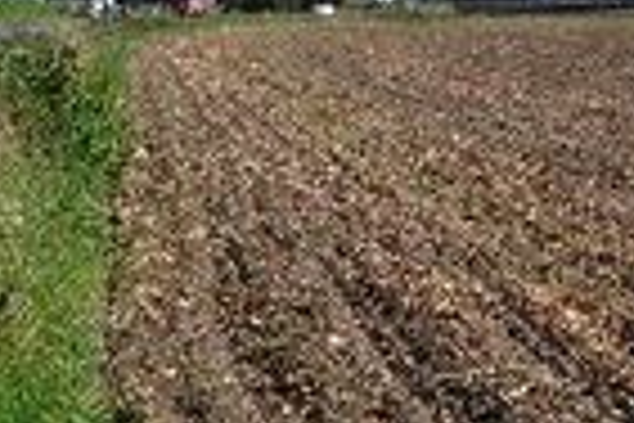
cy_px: -338
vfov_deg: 12.7
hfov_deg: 20.4
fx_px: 1726
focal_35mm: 98
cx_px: 49
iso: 200
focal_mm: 18
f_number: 10
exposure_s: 1/320
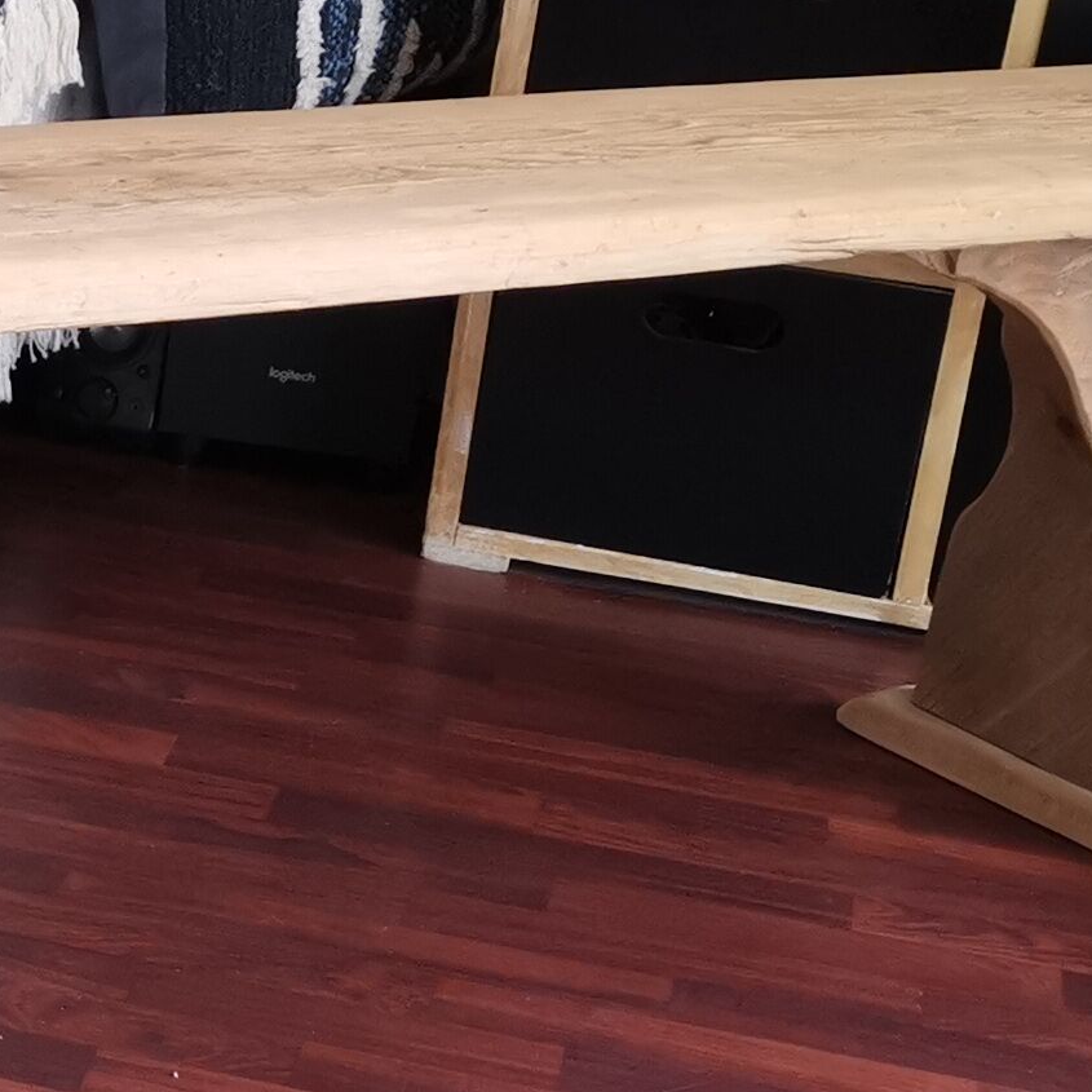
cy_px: 689
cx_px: -235
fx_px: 3676
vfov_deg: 16.9
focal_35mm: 103
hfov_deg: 16.2
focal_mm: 5.58
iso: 250
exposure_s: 1/50
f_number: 1.8
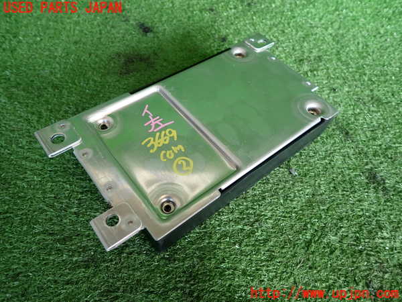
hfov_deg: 69.4
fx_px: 290
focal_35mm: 25
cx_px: 201
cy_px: 151
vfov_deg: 54.9
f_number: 2
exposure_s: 1/125
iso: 200
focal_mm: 4.5
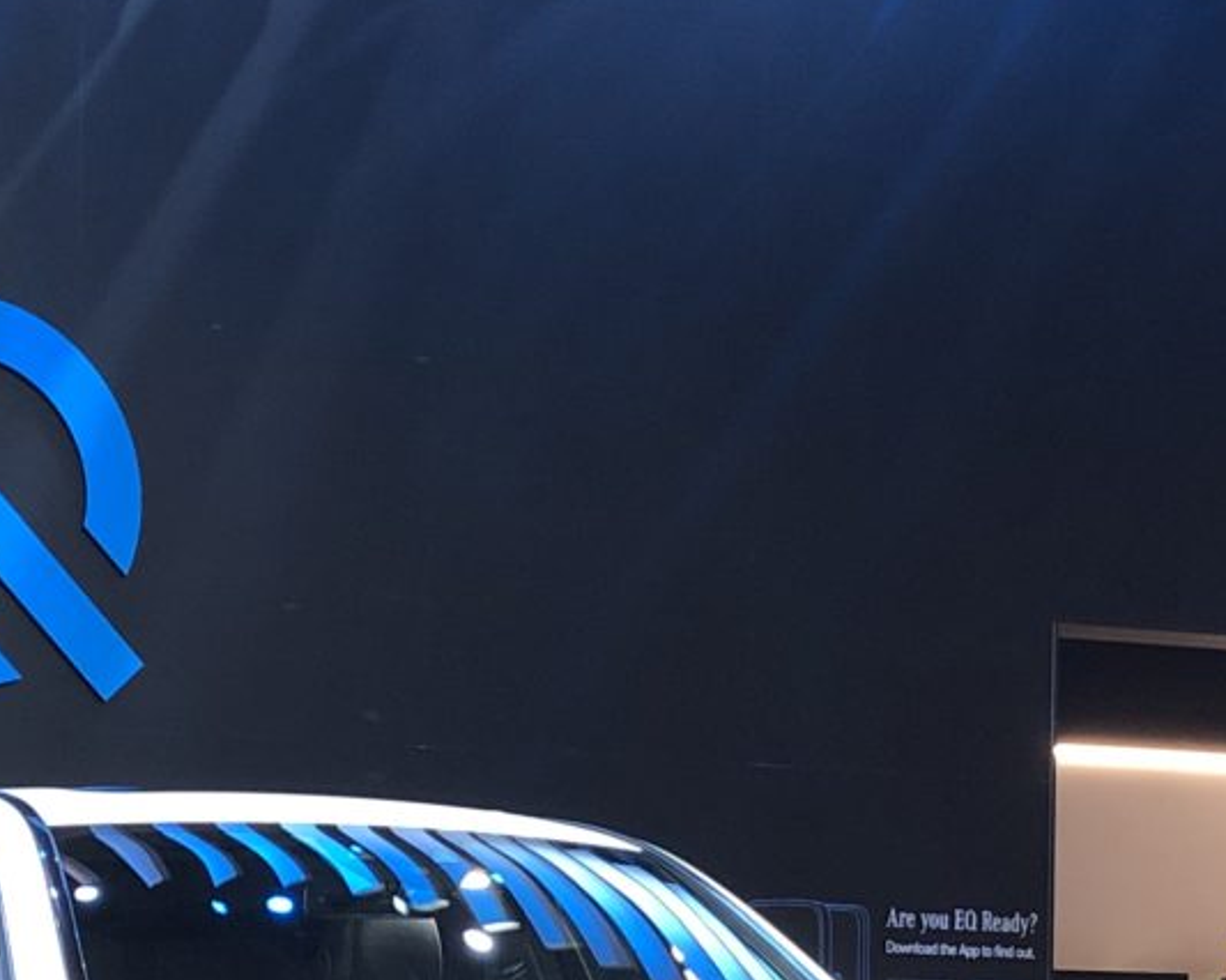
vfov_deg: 14.5
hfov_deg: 18.3
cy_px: 853
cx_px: 478
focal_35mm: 105
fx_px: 3809
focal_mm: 3.99
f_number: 1.8
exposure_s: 1/30
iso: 25
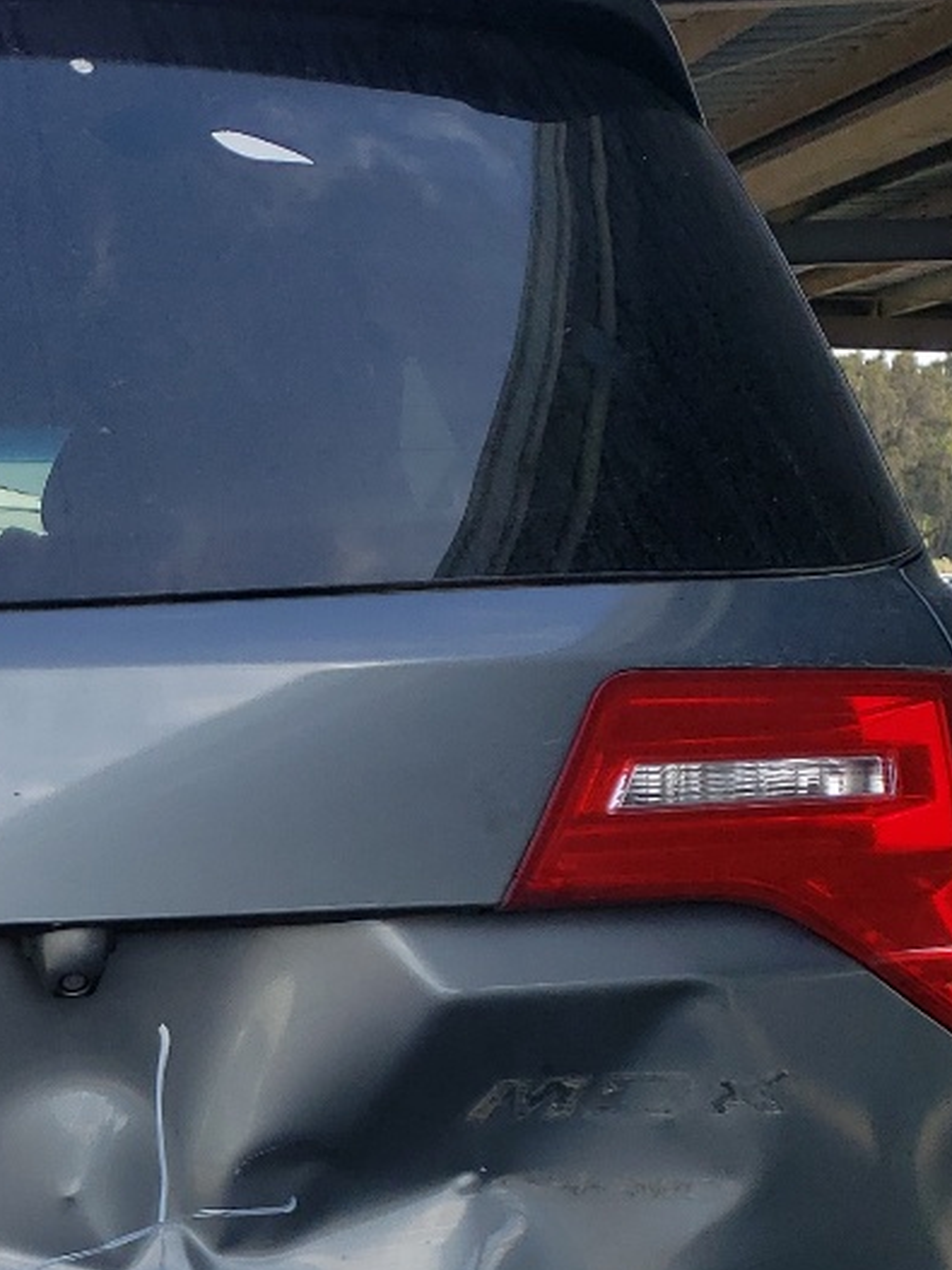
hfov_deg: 17.7
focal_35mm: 79
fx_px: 2898
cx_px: -227
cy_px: 1207
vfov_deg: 23.9
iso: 50
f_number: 1.5
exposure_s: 1/1000
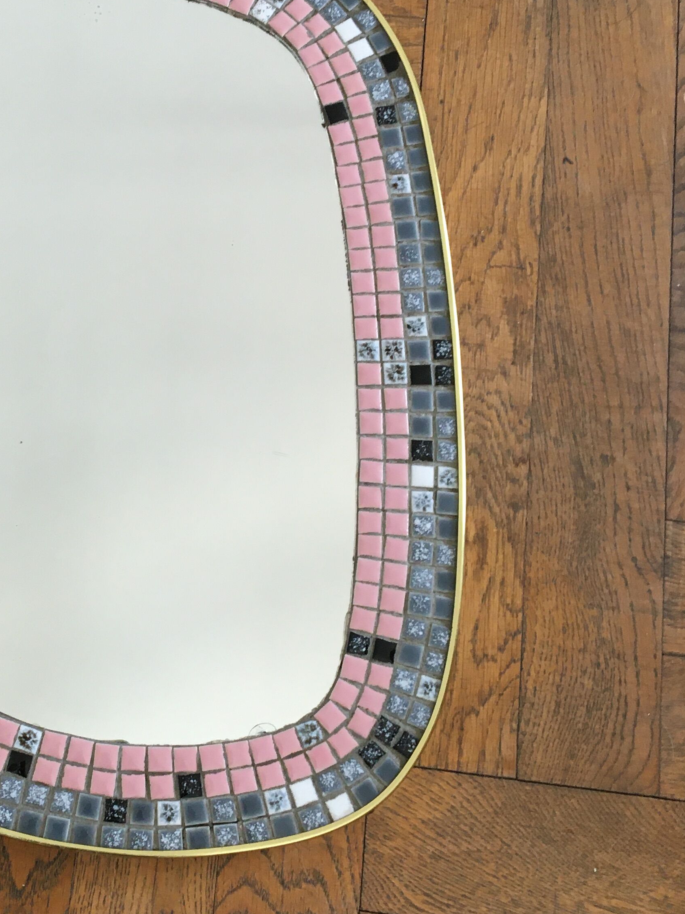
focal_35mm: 52
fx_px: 1372
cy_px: 439
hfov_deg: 27.2
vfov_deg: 36.8
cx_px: 87
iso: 64
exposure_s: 1/33
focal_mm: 4.15
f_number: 2.2
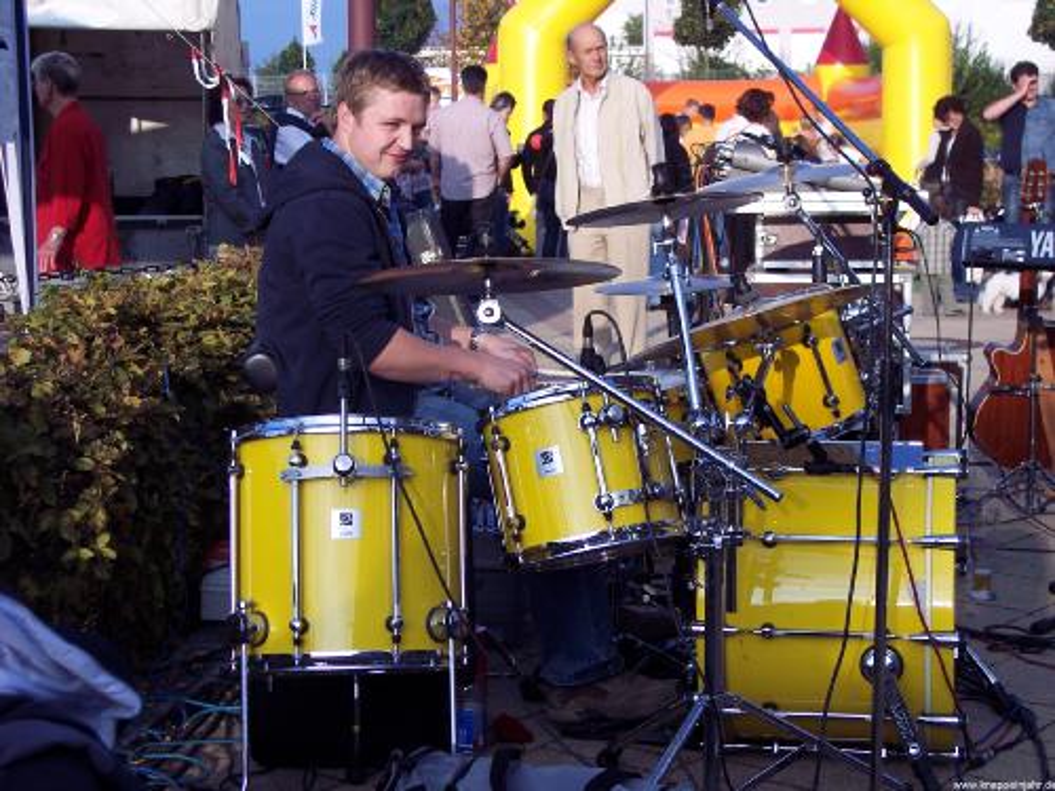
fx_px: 1981
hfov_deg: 29.8
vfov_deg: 22.6
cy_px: 396
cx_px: 528
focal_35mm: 65
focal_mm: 13.3
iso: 100
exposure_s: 1/350
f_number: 4
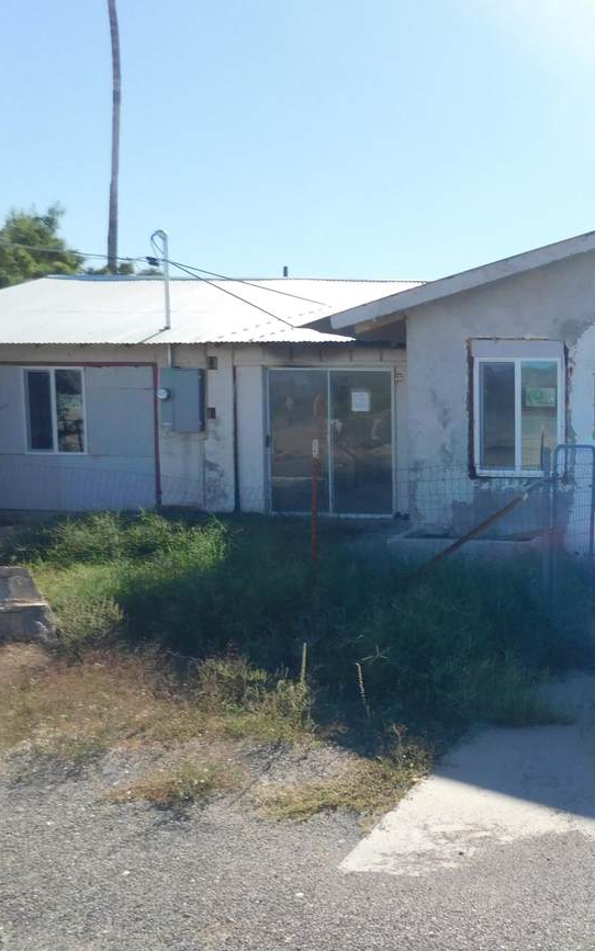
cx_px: 689
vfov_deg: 54.0
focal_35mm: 36
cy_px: 490
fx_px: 934
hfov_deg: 30.7
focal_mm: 4
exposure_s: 1/400
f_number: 6
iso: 125
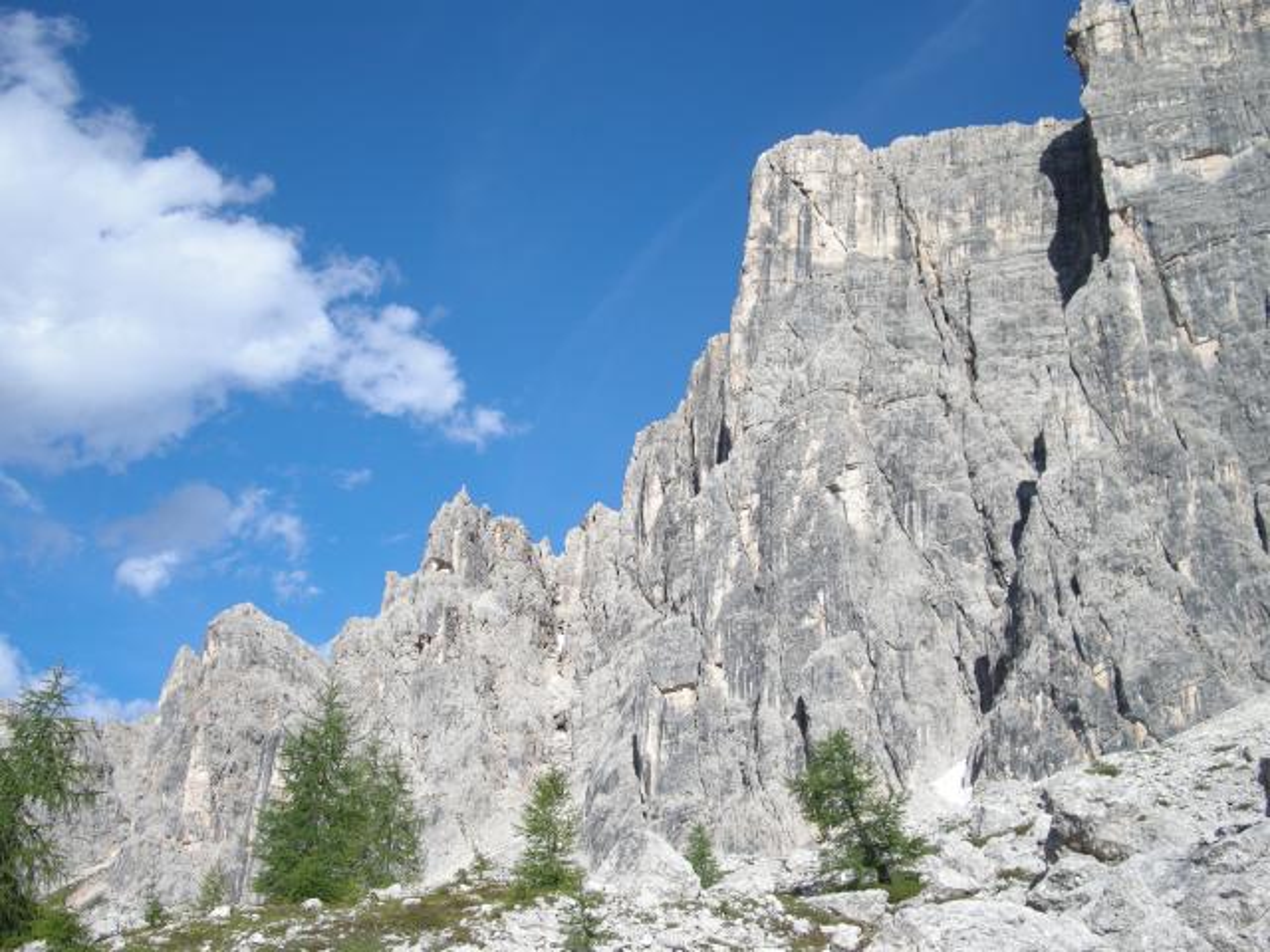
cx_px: 635
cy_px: 476
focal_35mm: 37
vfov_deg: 38.7
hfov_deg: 50.1
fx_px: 1357
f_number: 8
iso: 64
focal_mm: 7.9
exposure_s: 1/122
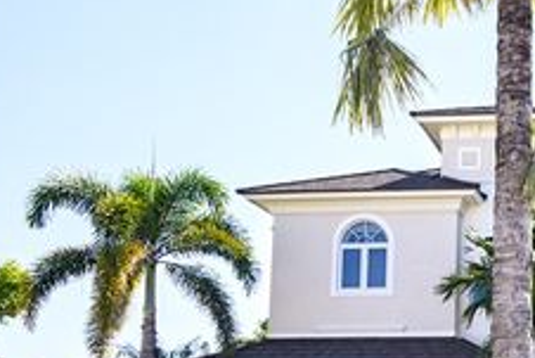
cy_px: 217
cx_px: 561
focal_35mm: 53
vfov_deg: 25.5
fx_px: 788
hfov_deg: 33.6
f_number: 11
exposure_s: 1/320
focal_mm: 24
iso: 160
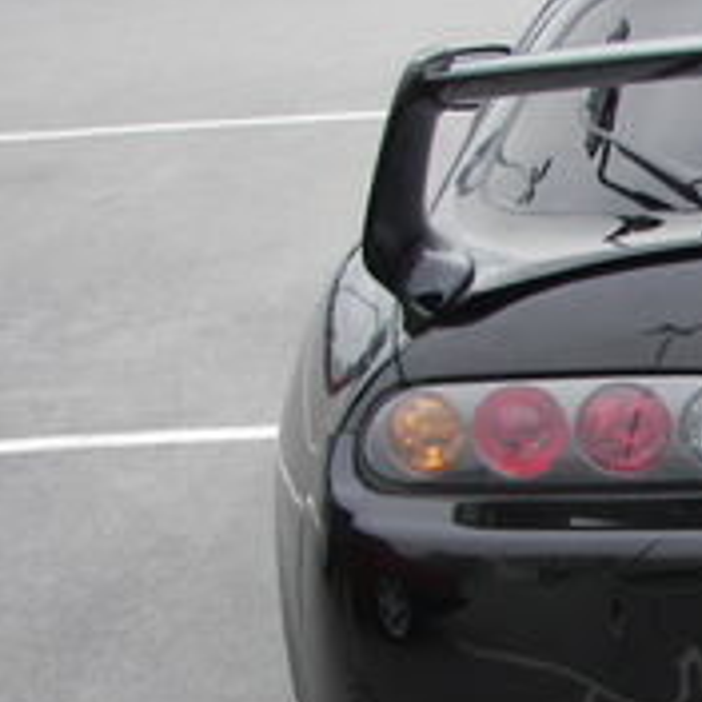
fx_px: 2661
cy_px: 471
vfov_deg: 15.0
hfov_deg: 14.0
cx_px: 1081
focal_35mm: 116
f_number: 2.8
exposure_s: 1/50
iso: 64
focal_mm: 6
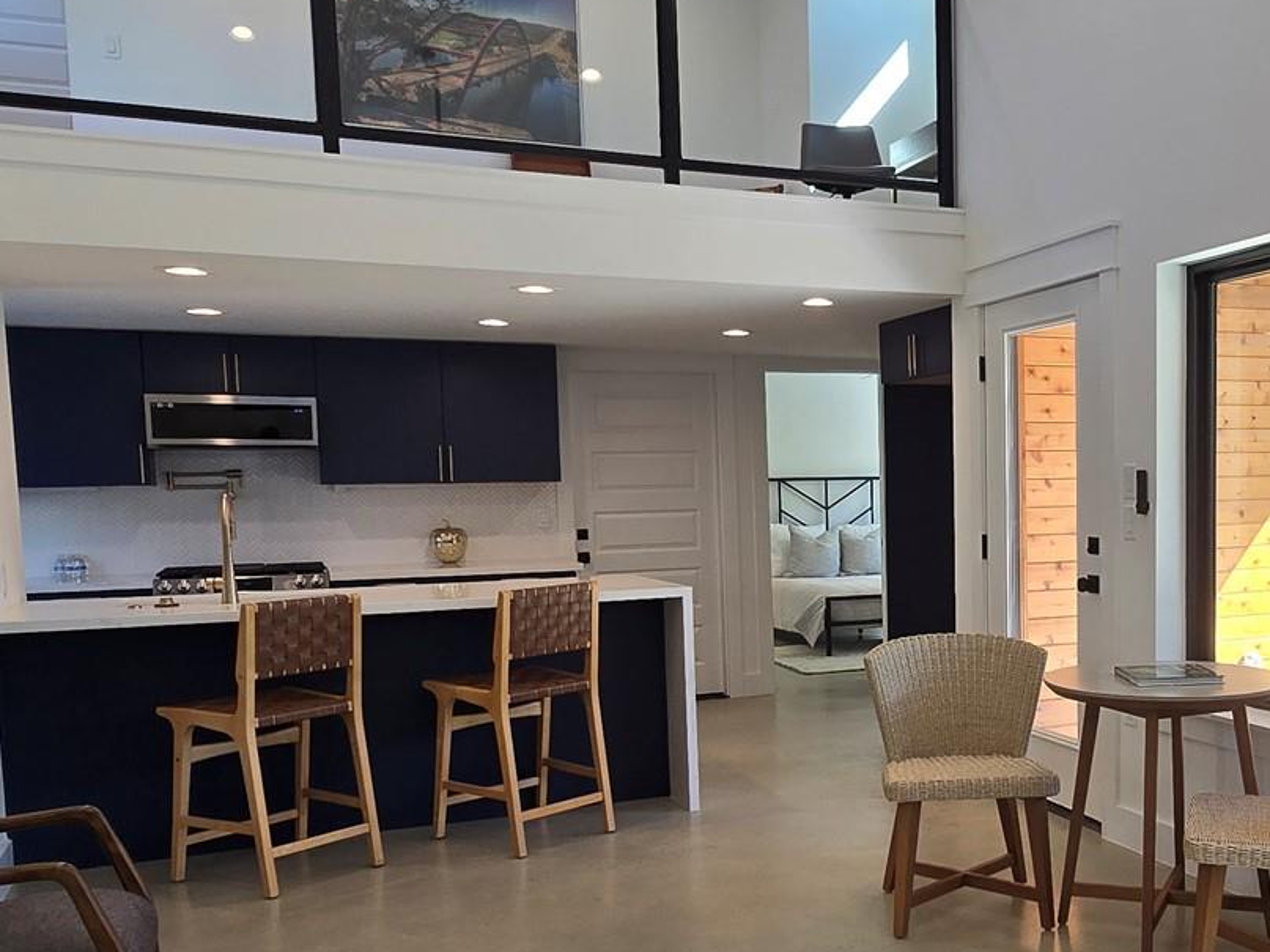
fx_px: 1211
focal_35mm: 33
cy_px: 631
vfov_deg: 42.4
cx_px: 957
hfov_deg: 52.8
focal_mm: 2.2
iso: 50
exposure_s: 1/124
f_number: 2.2
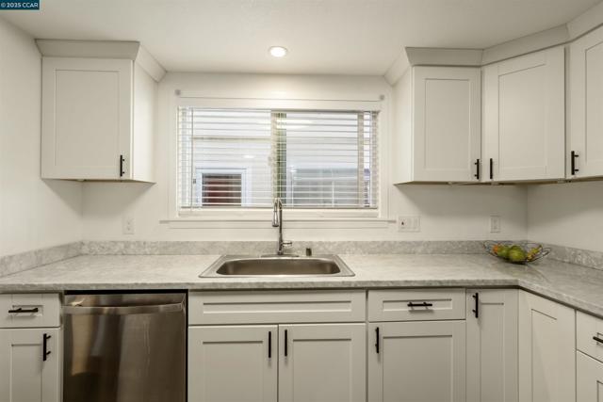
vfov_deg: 73.8
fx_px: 268
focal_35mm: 16
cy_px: 201
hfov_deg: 96.7
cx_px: 302
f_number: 8
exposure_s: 1/25
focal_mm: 16
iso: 400
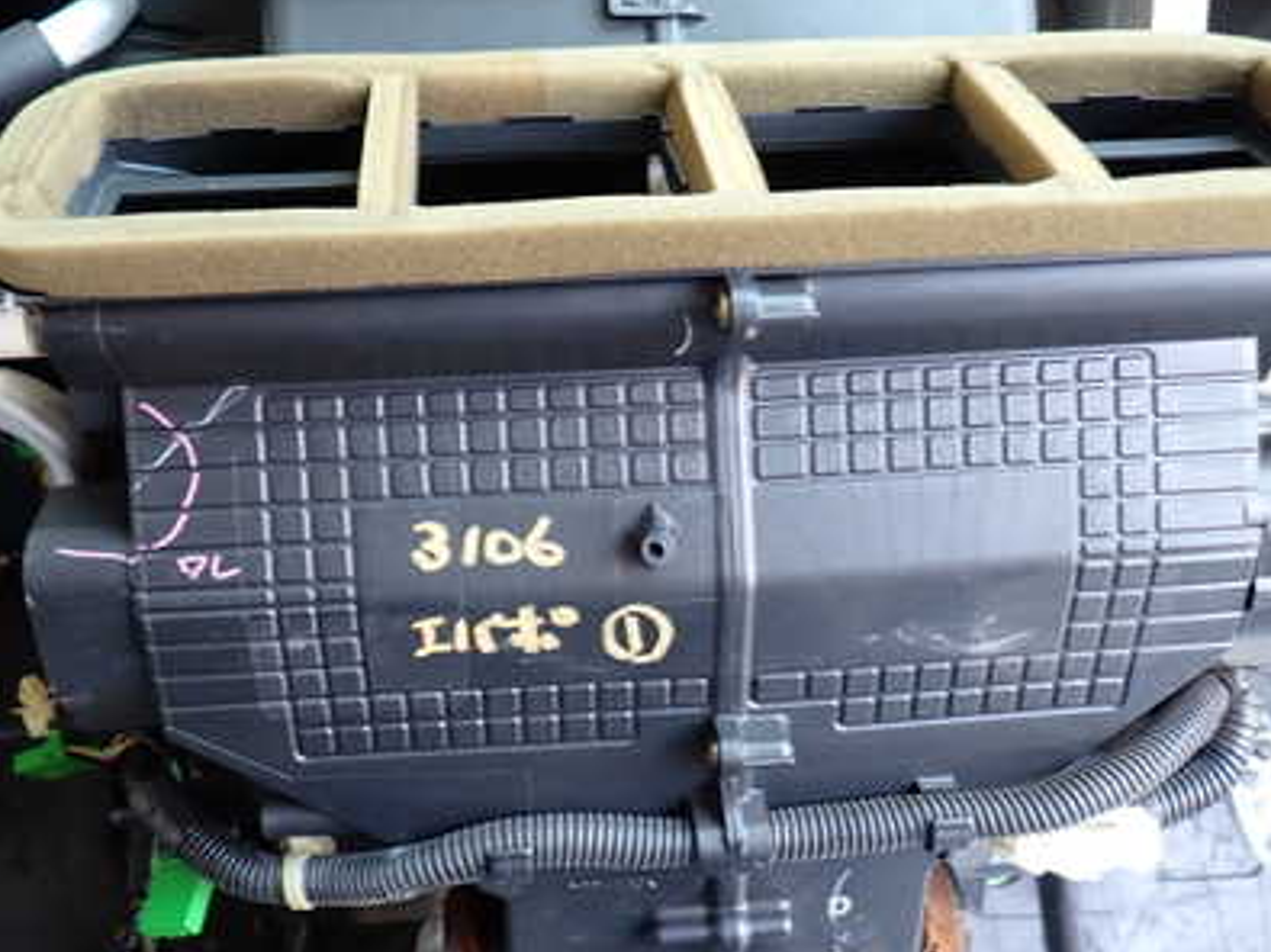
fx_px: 1395
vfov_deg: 37.7
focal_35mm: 38
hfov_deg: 49.0
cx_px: 602
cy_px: 476
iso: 160
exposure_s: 1/60
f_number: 2
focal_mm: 4.5
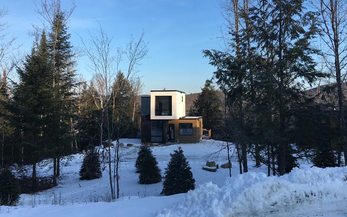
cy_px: 88
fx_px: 293
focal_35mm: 31
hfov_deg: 61.2
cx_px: 173
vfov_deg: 40.5
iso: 25
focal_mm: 4.15
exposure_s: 1/746
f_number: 2.2
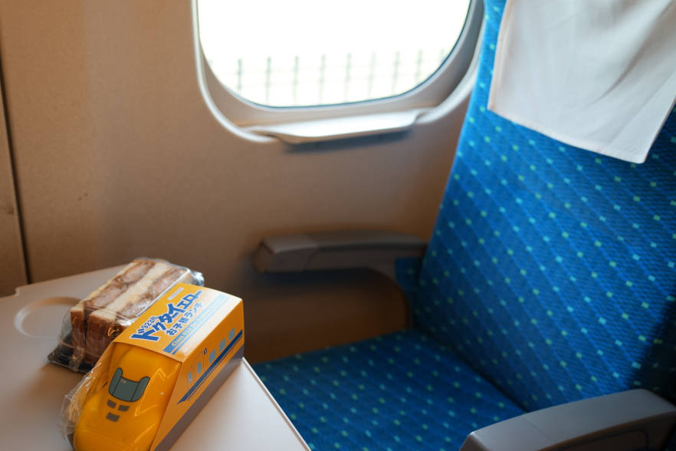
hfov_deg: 53.1
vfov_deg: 36.9
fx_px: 676
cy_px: 241
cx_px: 313
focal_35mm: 36
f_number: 3.2
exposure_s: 1/50
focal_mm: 31
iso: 100
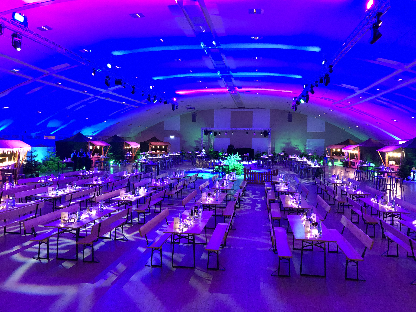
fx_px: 336
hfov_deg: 63.4
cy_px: 156
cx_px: 208
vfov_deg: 49.7
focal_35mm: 28
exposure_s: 1/33
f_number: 1.8
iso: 640
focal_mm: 4
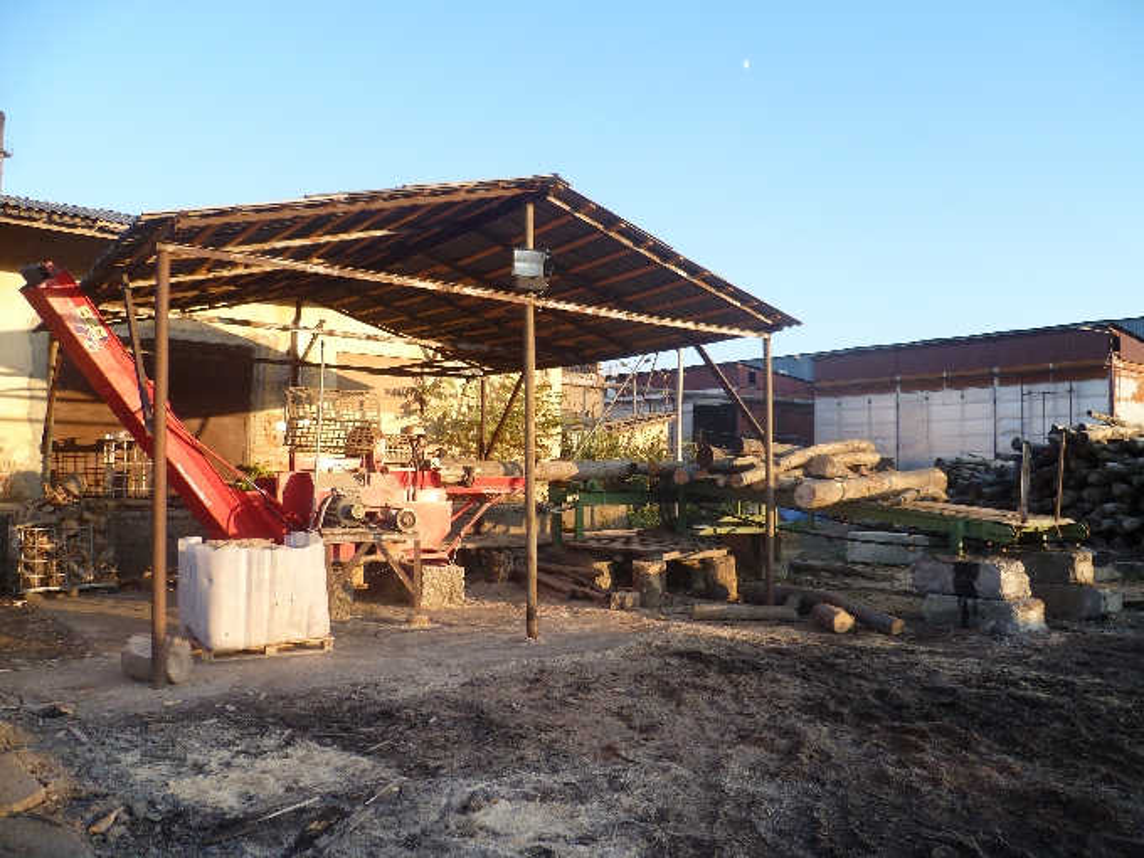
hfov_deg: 63.4
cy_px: 429
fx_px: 925
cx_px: 572
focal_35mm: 28
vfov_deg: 49.7
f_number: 2.8
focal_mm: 5
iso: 80
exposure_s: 1/200
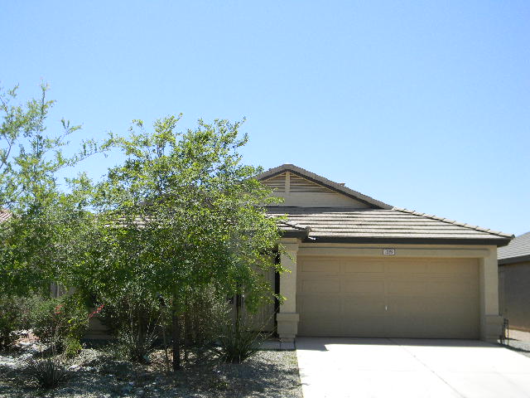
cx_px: 265
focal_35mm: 41
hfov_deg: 45.8
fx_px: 628
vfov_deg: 35.1
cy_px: 199
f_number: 3.8
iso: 112
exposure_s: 1/742
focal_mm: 7.3
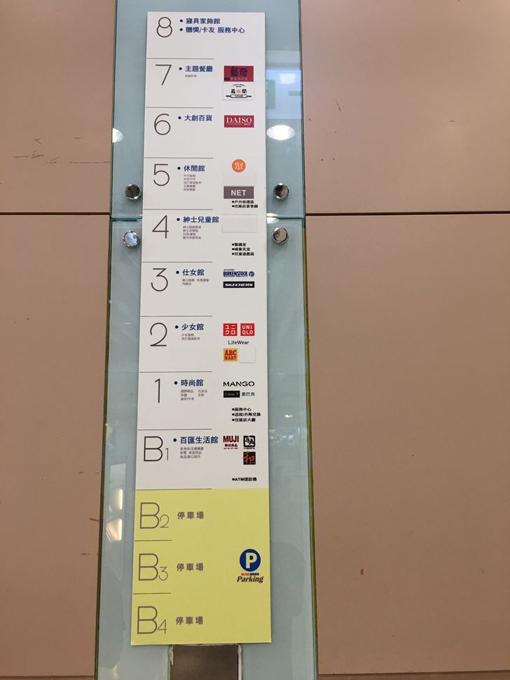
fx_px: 570
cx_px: 255
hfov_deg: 48.2
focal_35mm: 29
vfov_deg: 61.7
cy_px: 340
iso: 40
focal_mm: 4.15
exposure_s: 1/30
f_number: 2.2
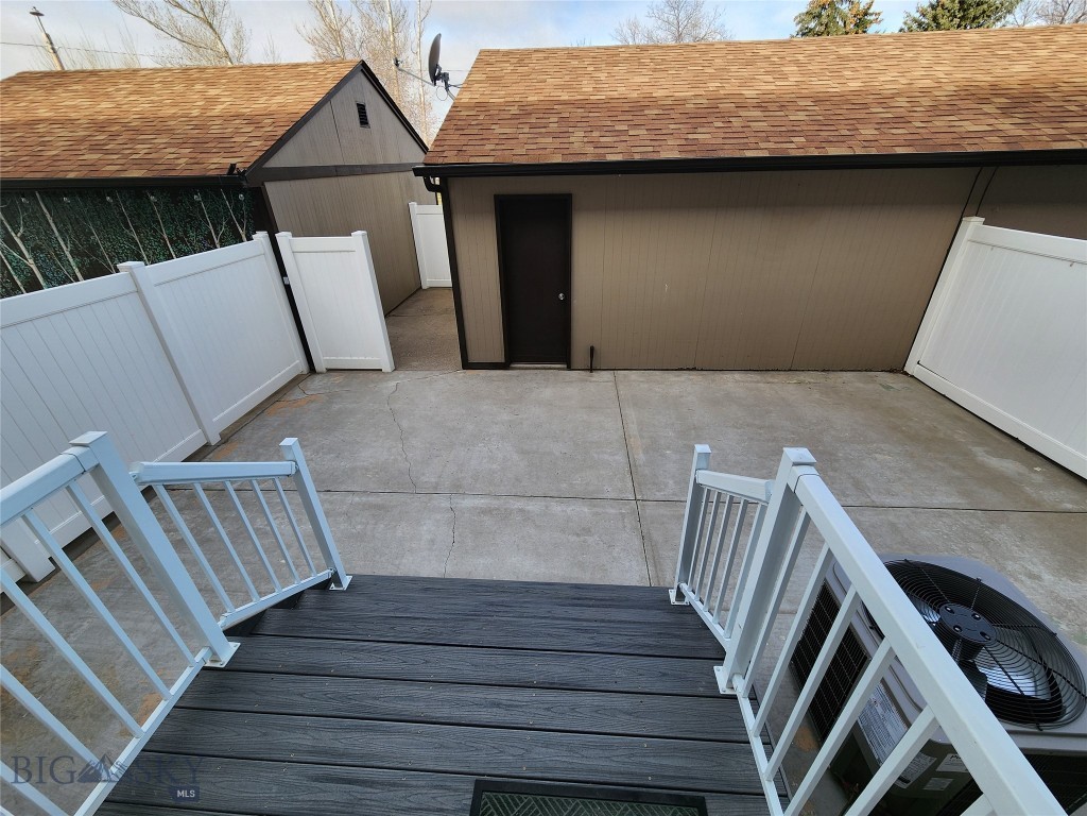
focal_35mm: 13
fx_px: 408
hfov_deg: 106.2
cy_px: 408
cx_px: 544
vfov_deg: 89.9
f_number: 2.2
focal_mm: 2.2
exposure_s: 1/655
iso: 50
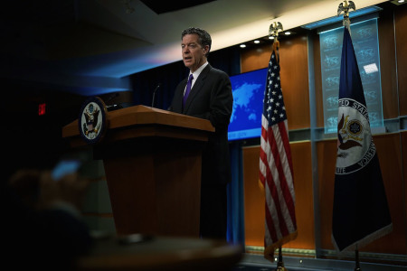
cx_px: 204
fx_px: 565
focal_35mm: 50
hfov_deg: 39.6
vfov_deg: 27.0
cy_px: 136
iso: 400
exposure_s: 1/640
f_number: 1.4
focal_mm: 50
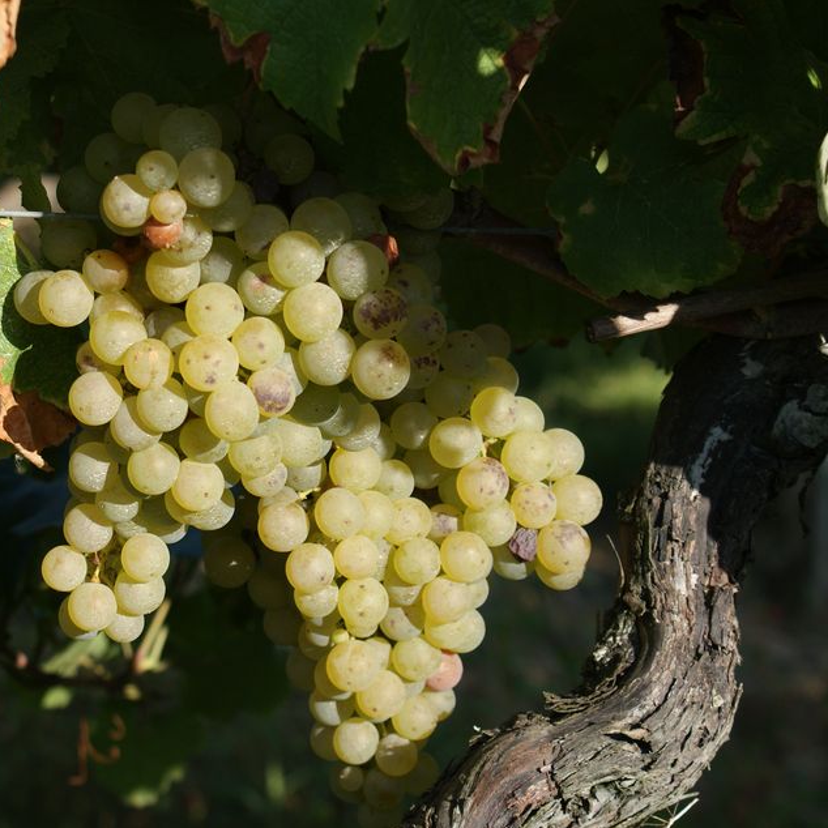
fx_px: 2787
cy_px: 403
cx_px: 243
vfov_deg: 16.9
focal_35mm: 103
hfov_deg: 16.8
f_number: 5.6
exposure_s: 1/250
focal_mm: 50
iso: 100
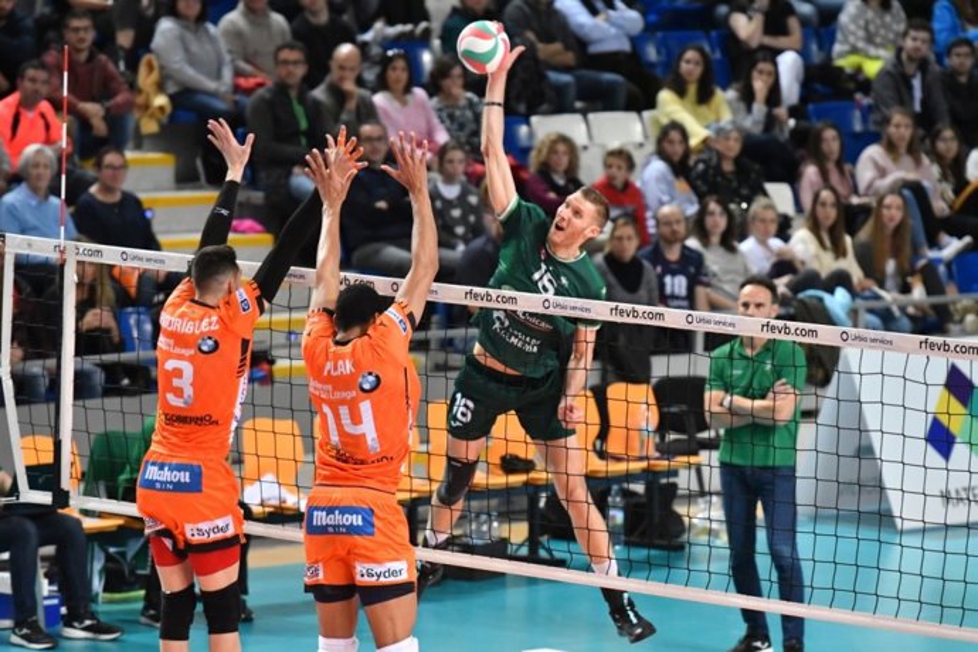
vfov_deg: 4.8
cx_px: 489
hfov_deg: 7.2
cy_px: 326
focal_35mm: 285
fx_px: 7742
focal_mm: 190
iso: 5000
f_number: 3.5
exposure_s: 1/1000
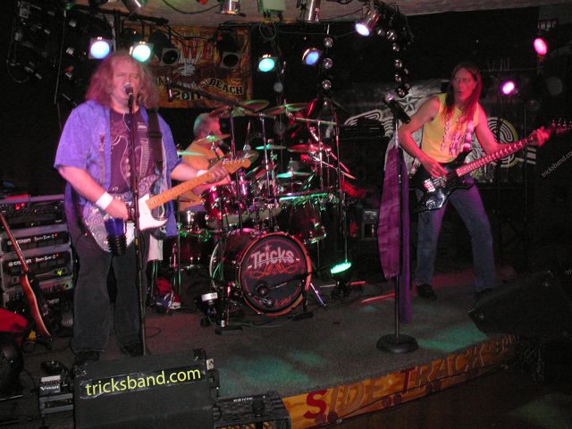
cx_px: 286
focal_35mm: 35
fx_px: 578
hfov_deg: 52.6
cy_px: 214
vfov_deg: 40.7
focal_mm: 5.2
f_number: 2.8
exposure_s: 1/30
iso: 400
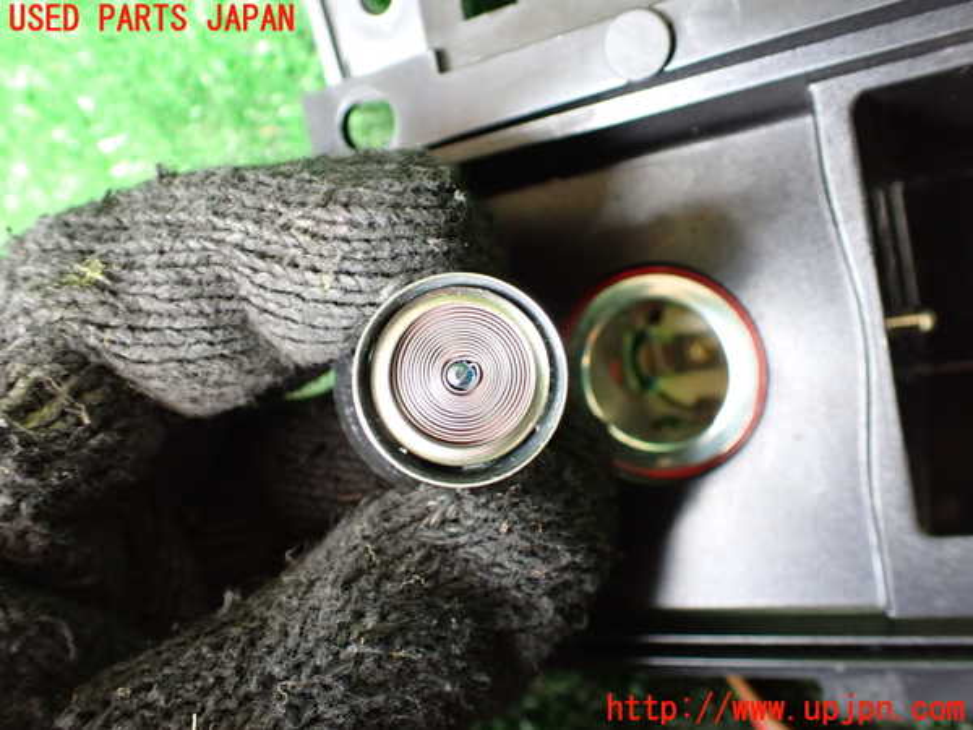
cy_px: 365
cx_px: 486
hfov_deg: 60.0
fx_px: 843
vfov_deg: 46.8
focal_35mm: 30
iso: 800
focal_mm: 5.4
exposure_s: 1/40
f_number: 2.3
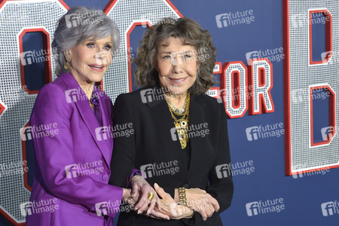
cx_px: 170
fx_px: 989
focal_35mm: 105
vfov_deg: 13.0
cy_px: 113
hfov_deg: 19.5
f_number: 6.3
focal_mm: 105
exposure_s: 1/320
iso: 2000
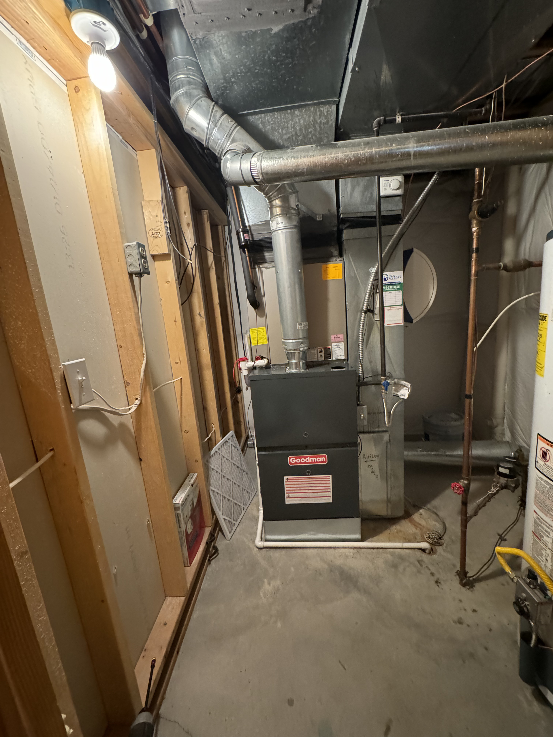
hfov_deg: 85.7
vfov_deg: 102.1
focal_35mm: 14
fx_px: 298
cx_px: 276
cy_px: 368
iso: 1000
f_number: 2.2
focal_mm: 2.22
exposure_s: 1/40
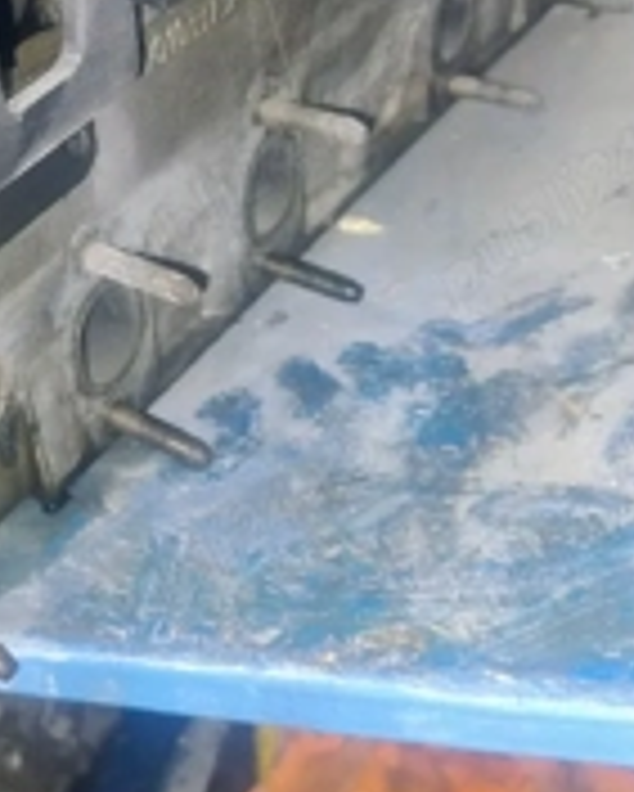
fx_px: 1242
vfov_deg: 34.9
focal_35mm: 53
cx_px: -27
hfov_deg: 26.8
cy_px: 243
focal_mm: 5.56
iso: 1000
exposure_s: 1/30
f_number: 1.8
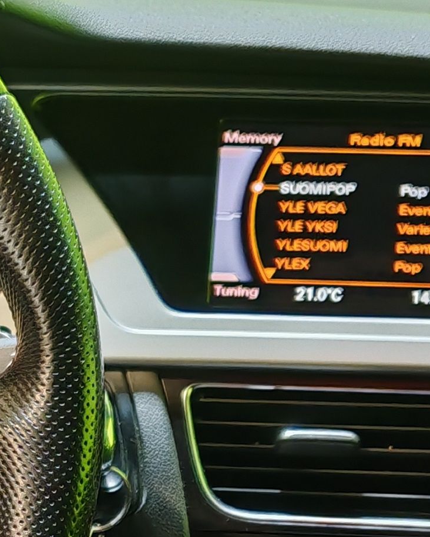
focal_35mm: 118
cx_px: -183
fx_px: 1877
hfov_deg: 12.5
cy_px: 695
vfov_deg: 15.5
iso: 125
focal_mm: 6.83
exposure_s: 1/33
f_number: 1.4
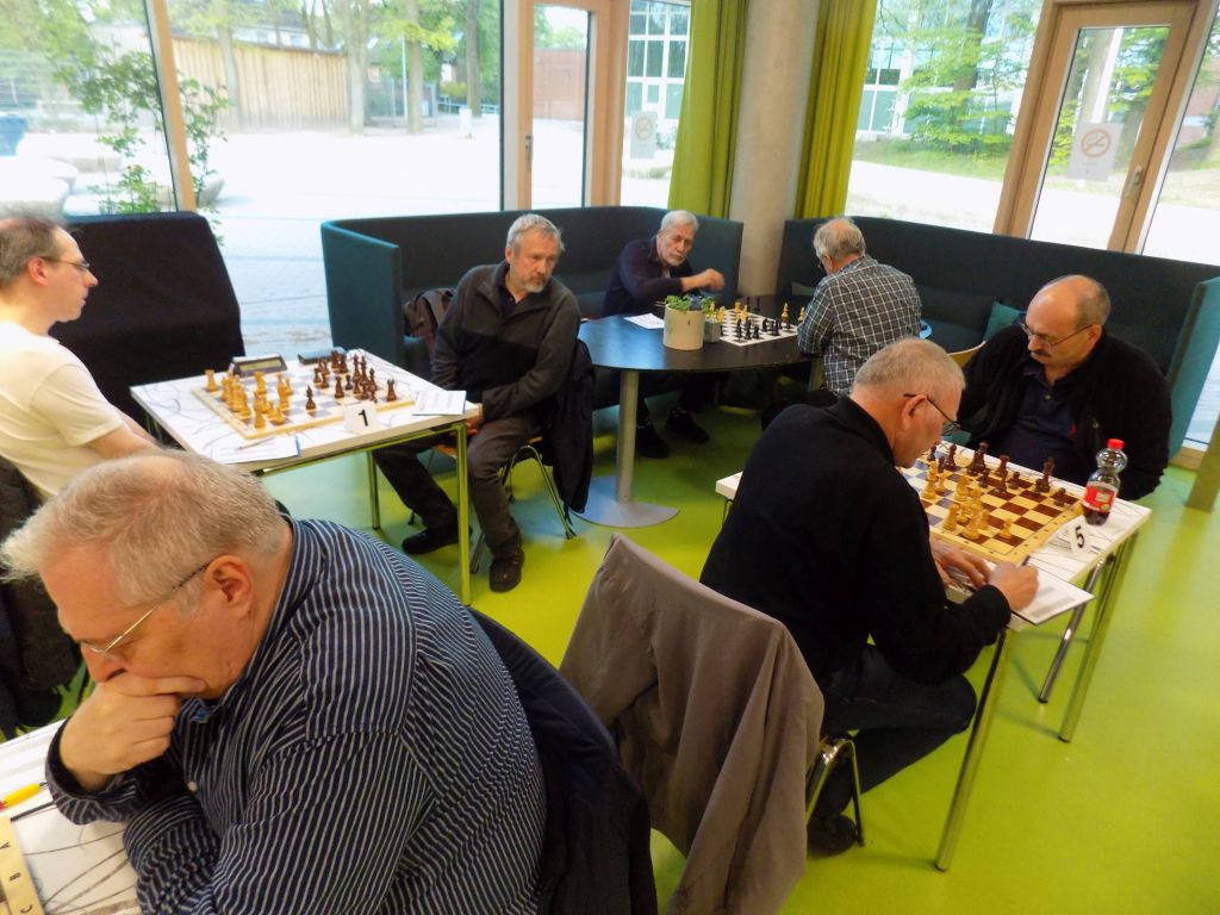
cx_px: 610
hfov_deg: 73.9
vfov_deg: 58.9
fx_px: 811
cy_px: 458
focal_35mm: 23
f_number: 3.1
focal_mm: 4
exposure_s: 1/30
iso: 280
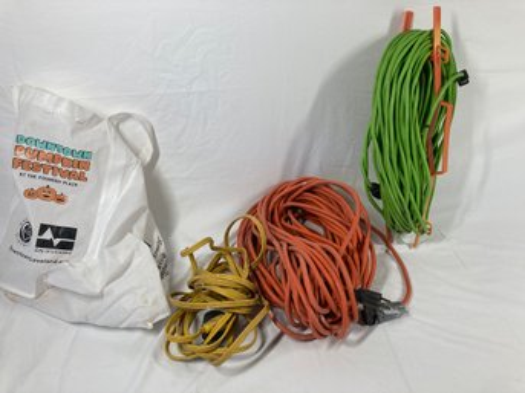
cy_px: 196
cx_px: 262
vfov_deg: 49.7
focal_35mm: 28
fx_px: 425
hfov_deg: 63.5
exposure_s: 1/121
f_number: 1.8
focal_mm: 3.99
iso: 32
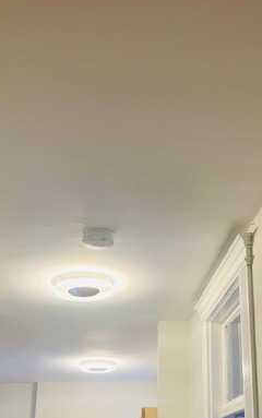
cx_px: 114
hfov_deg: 28.0
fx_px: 525
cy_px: 338
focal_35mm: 46
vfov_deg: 41.5
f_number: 1.8
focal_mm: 4.25
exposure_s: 1/60
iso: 64
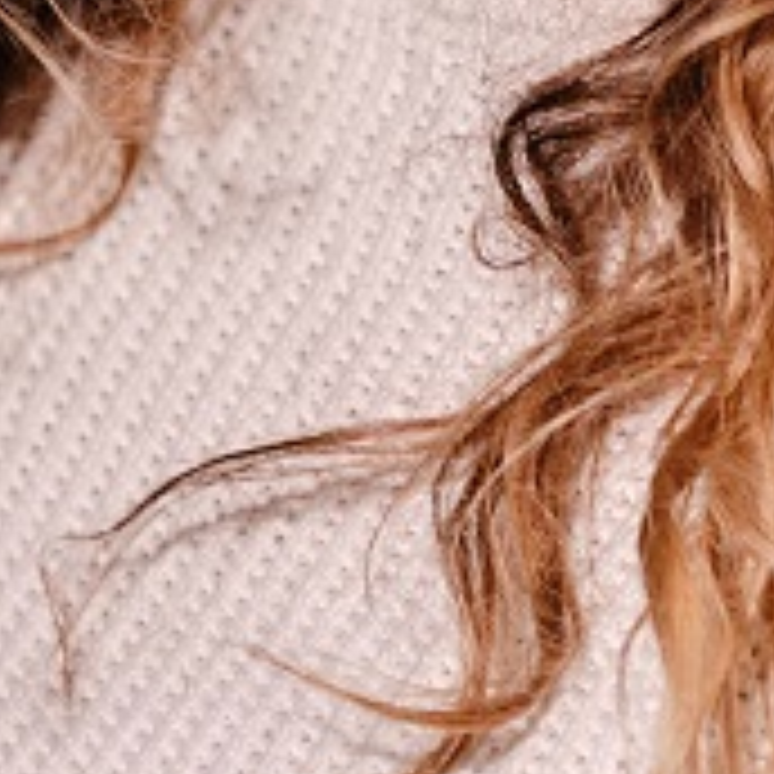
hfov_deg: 2.9
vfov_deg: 2.9
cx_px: 585
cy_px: -234
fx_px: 15229
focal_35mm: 602
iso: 320
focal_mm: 90
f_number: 2.8
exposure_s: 1/160
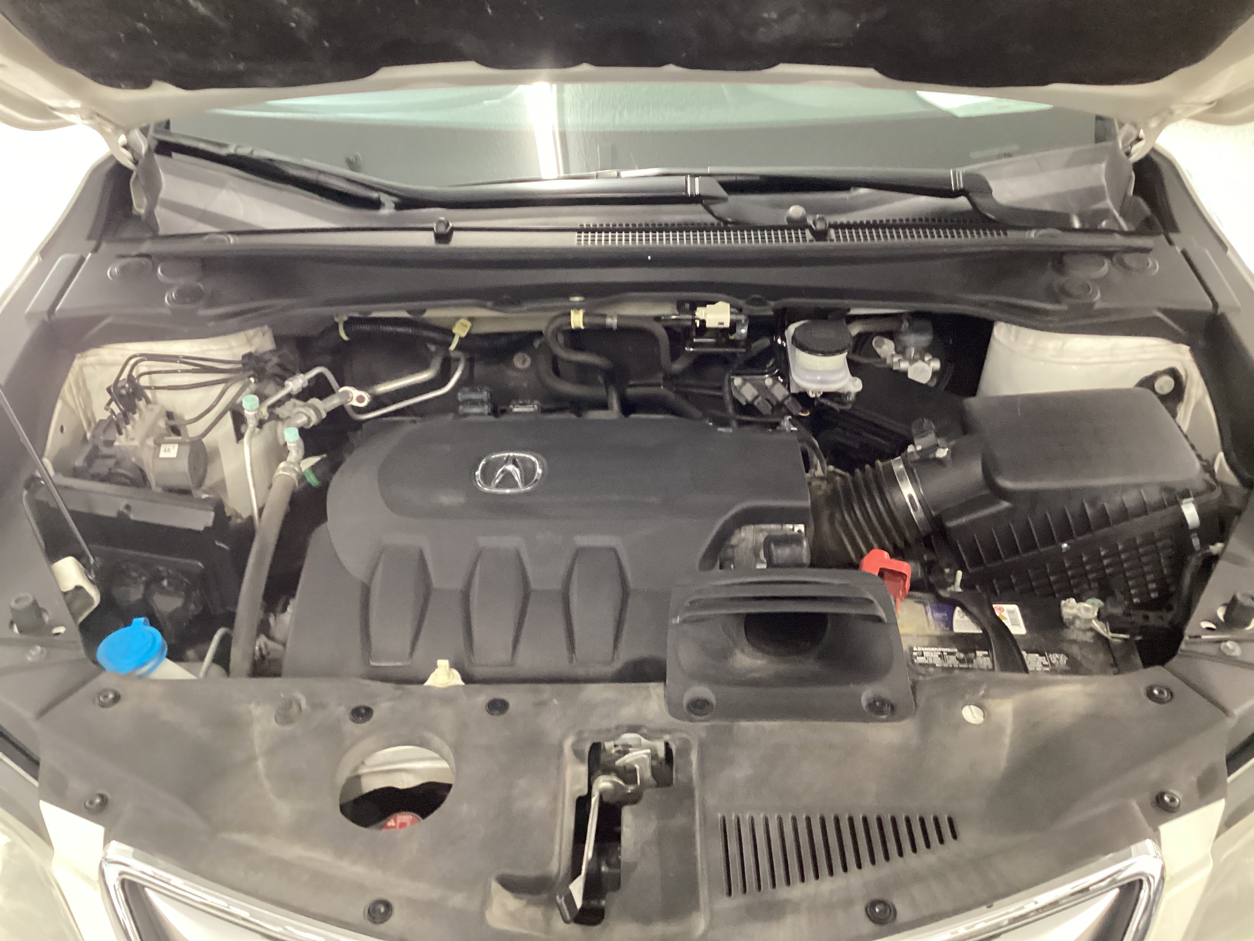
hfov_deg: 58.4
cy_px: 470
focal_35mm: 31
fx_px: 1123
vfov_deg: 45.4
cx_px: 627
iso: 400
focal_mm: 3.3
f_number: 2.4
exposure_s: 1/25
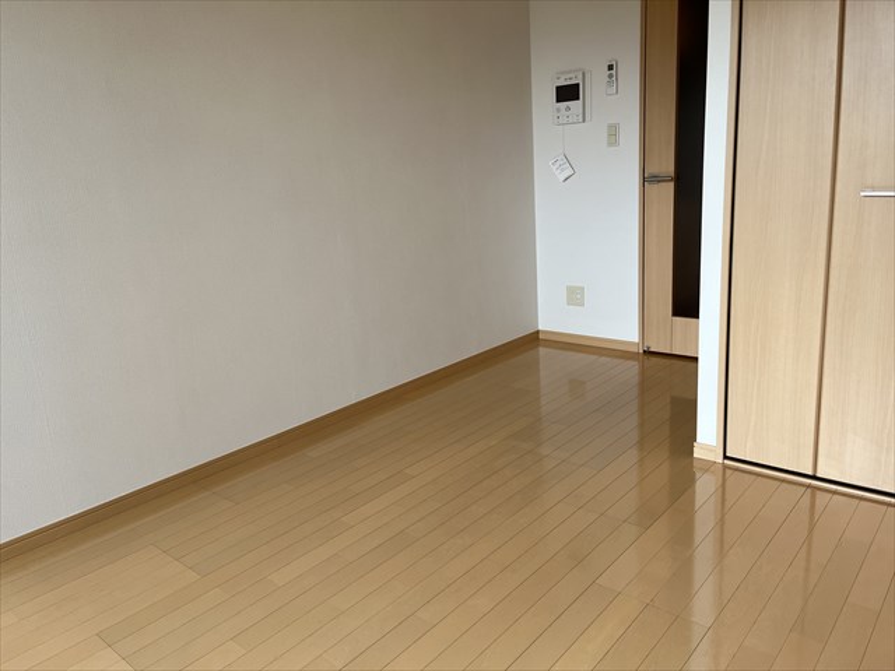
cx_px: 448
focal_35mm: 26
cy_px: 336
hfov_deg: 67.3
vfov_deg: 53.1
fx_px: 672
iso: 50
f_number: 1.6
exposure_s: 1/178
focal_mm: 5.1
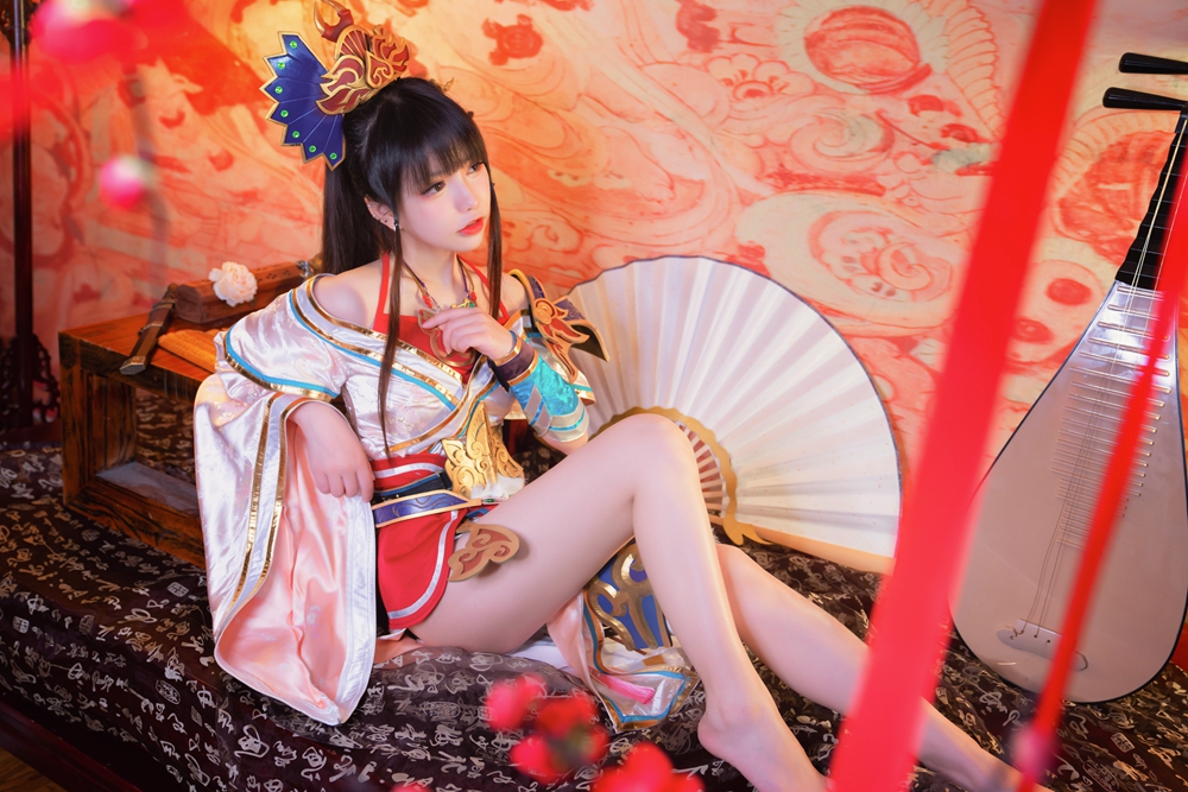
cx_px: 594
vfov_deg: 37.9
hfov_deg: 54.4
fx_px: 1155
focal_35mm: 35
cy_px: 396
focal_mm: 35
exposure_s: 1/40
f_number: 3.2
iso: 400
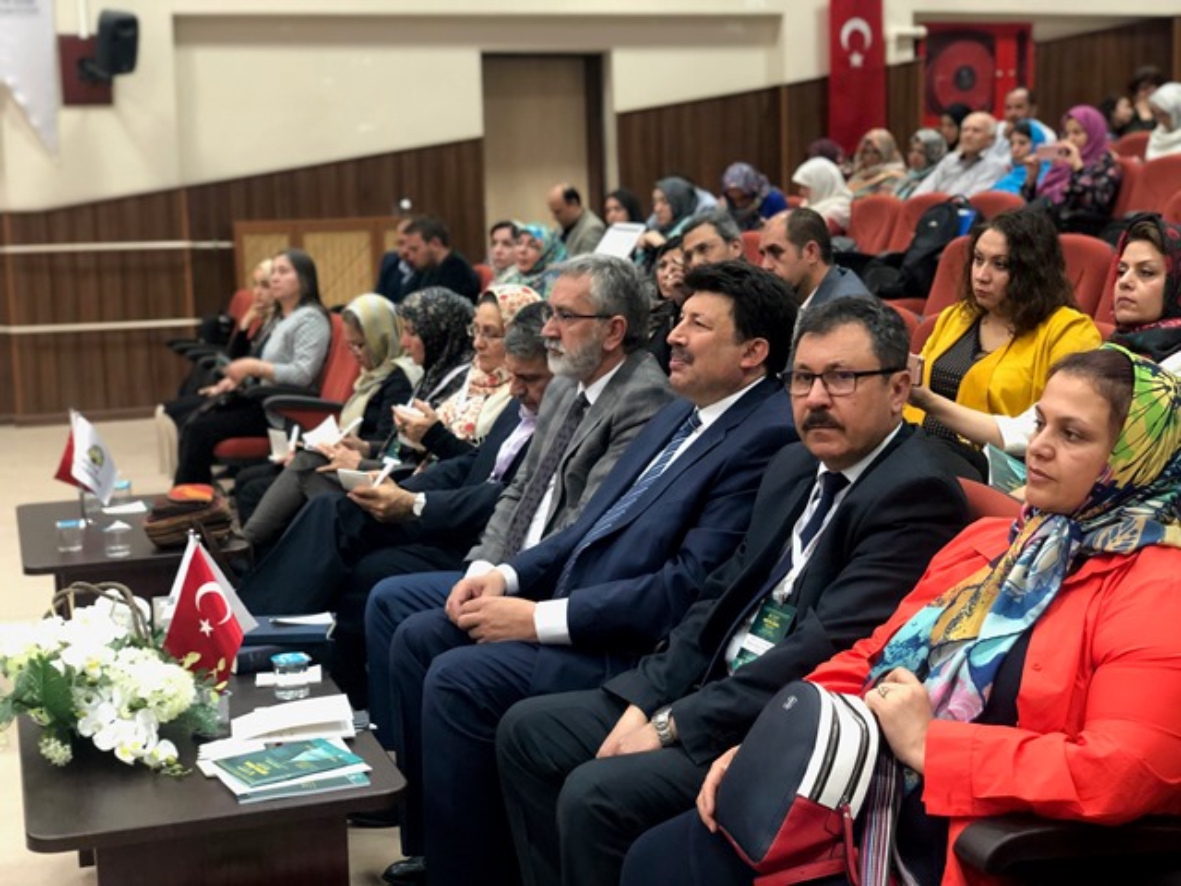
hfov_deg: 36.8
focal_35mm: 52
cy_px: 443
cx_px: 590
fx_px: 1774
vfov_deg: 28.0
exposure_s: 1/13
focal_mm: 6
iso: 160
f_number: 2.4
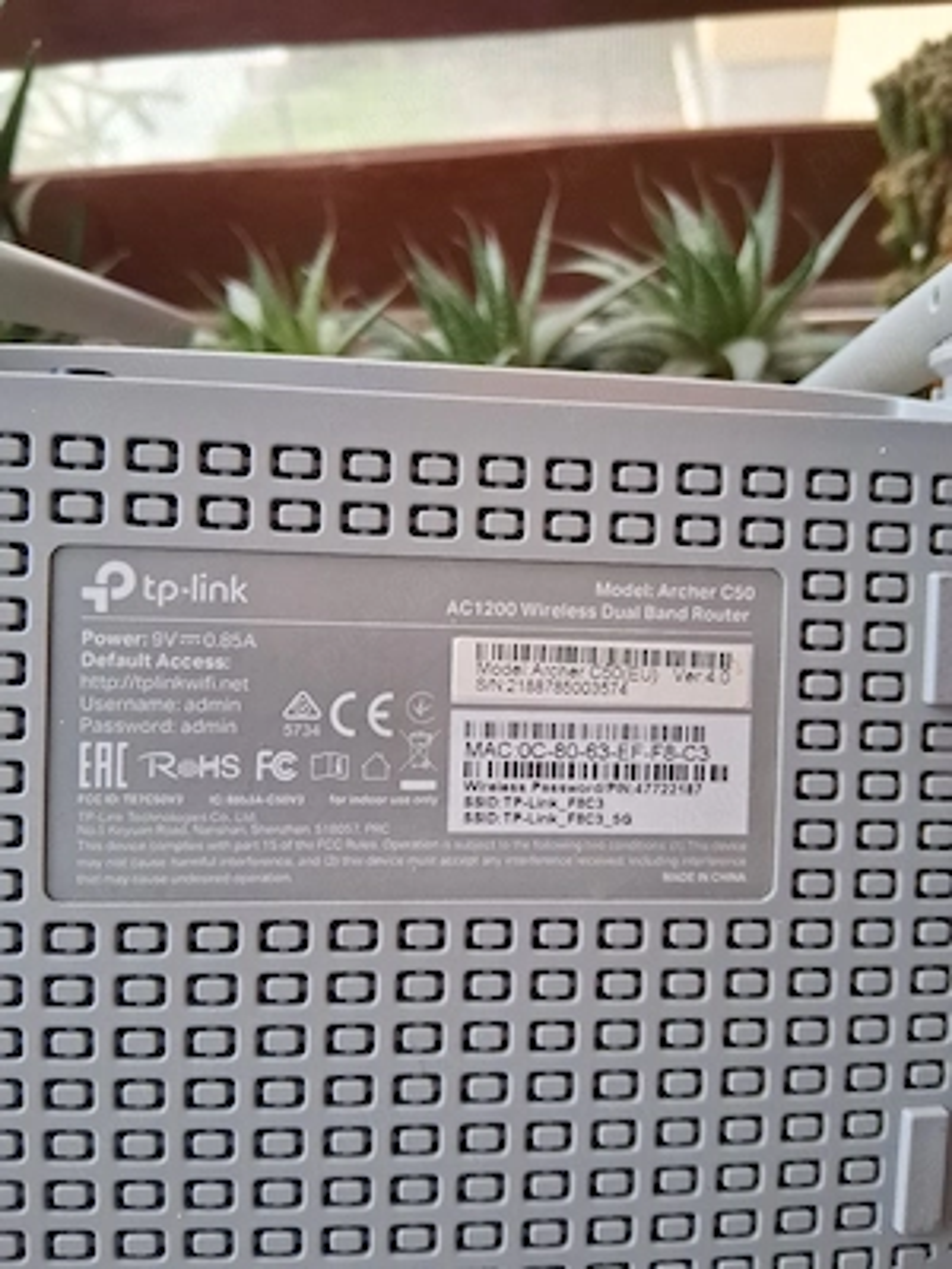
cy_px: 634
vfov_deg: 67.3
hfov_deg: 53.1
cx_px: 476
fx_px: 953
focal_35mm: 26
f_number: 1.8
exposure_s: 1/100
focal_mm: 3.98
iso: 200
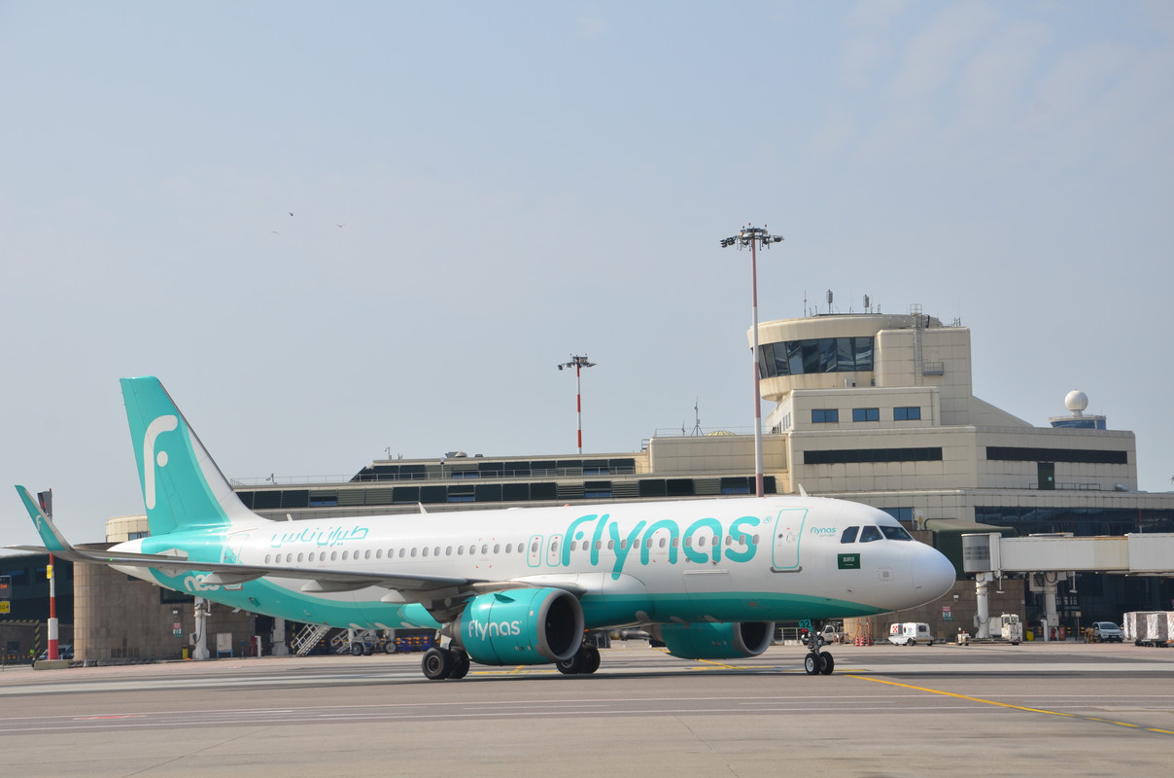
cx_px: 587
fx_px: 3026
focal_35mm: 93
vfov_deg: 14.6
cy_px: 389
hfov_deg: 22.0
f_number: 10
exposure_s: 1/400
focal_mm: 62
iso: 160
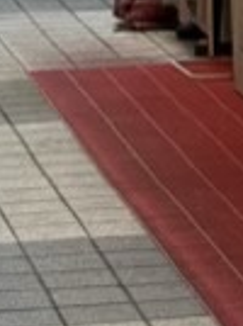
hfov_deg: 4.8
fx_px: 2873
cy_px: -527
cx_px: 408
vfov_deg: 6.1
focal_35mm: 306
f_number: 1.78
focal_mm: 6.76
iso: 125
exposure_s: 1/120
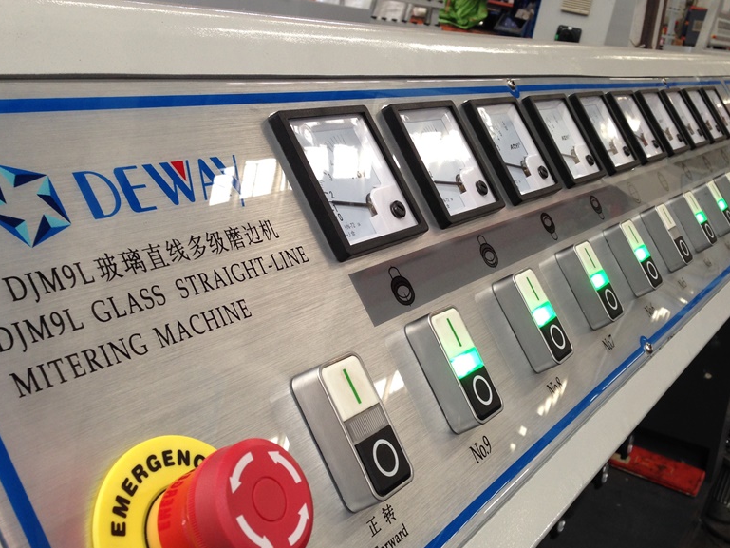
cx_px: 378
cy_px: 273
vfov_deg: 34.4
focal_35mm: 42
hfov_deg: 44.8
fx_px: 886
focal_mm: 4.12
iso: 50
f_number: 2.4
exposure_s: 1/20
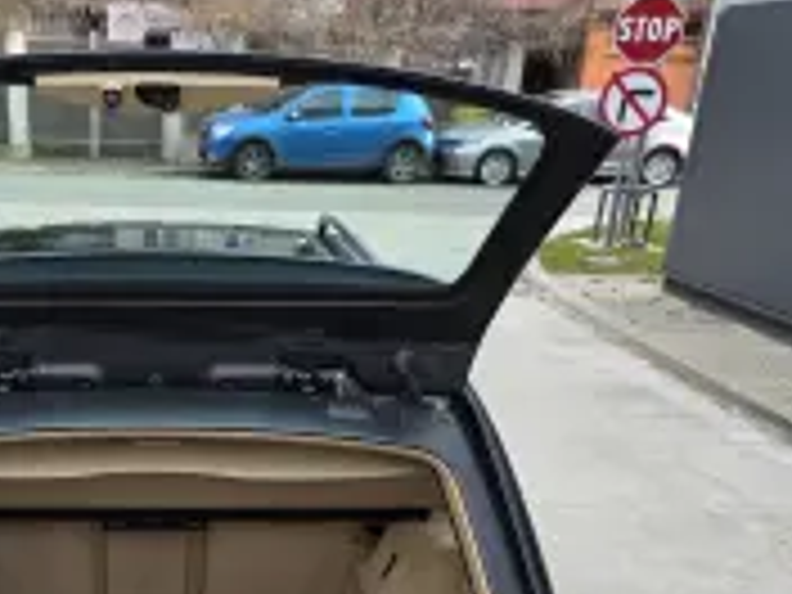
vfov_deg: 29.0
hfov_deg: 38.9
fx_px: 1075
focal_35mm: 47
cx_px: 162
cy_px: 585
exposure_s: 1/180
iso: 40
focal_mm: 6.3
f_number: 1.7
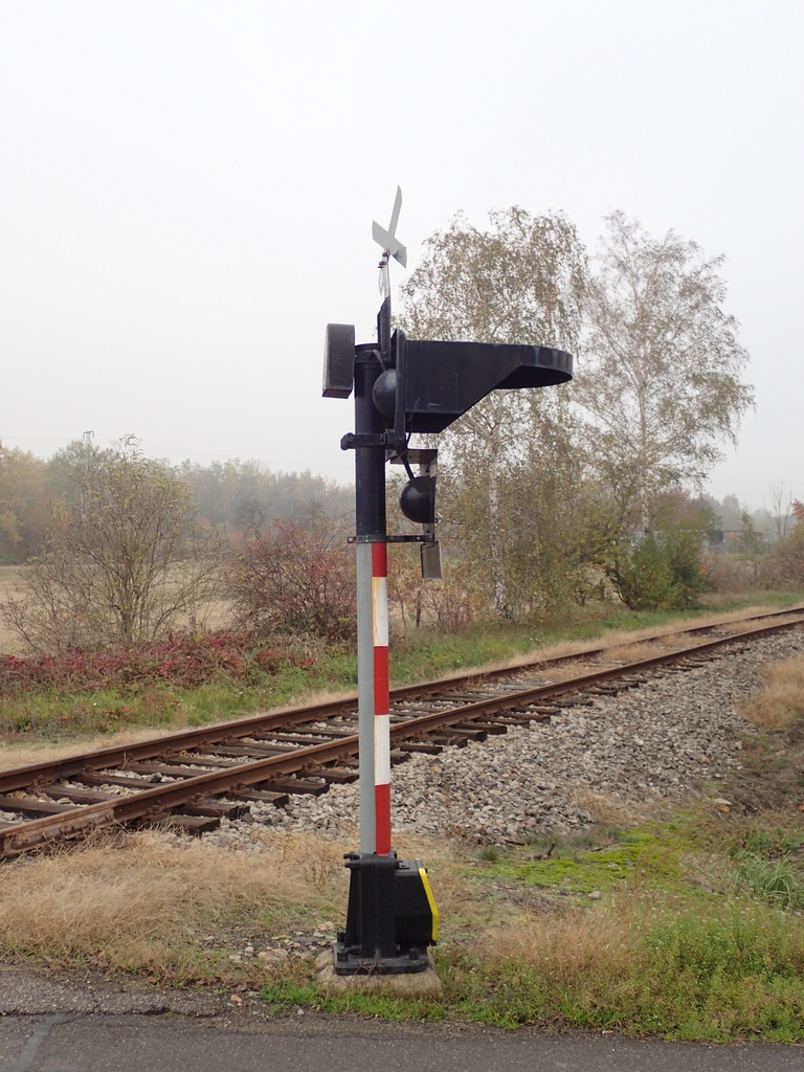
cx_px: 402
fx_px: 1239
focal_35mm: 40
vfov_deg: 46.8
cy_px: 536
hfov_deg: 36.0
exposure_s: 1/80
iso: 100
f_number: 8
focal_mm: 7.34
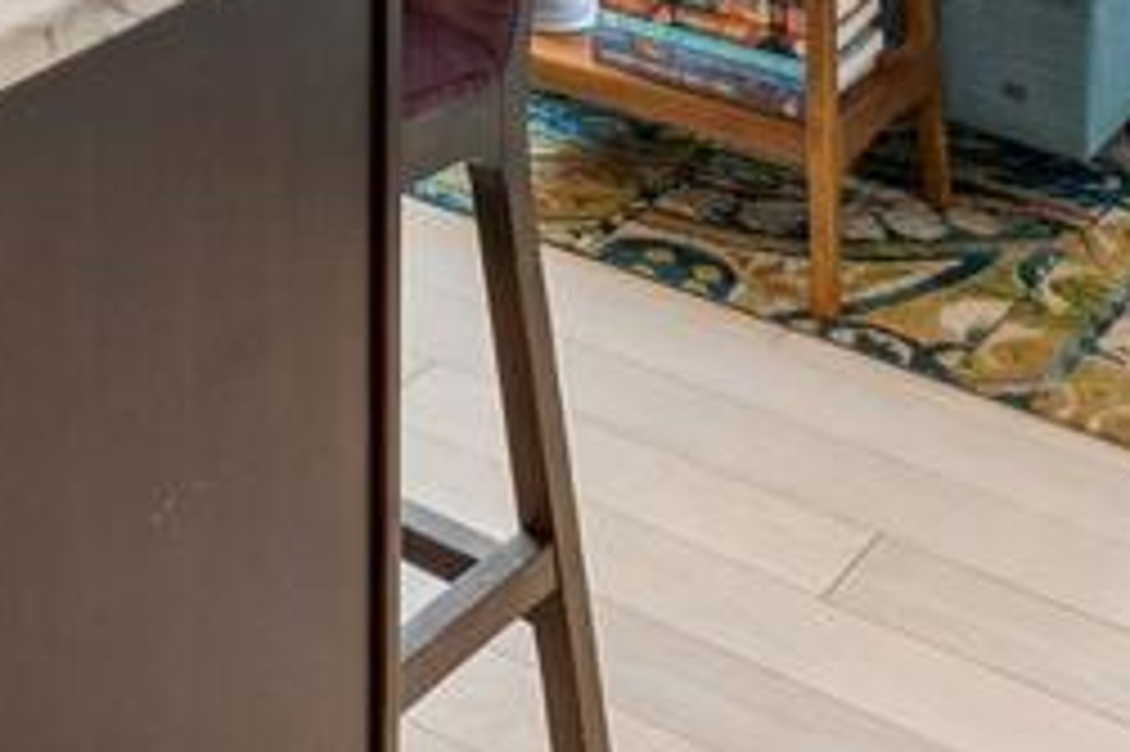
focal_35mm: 86
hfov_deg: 22.5
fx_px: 2698
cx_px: -68
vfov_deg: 12.3
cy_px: -1103
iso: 250
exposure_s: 1/10
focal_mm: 10
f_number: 9
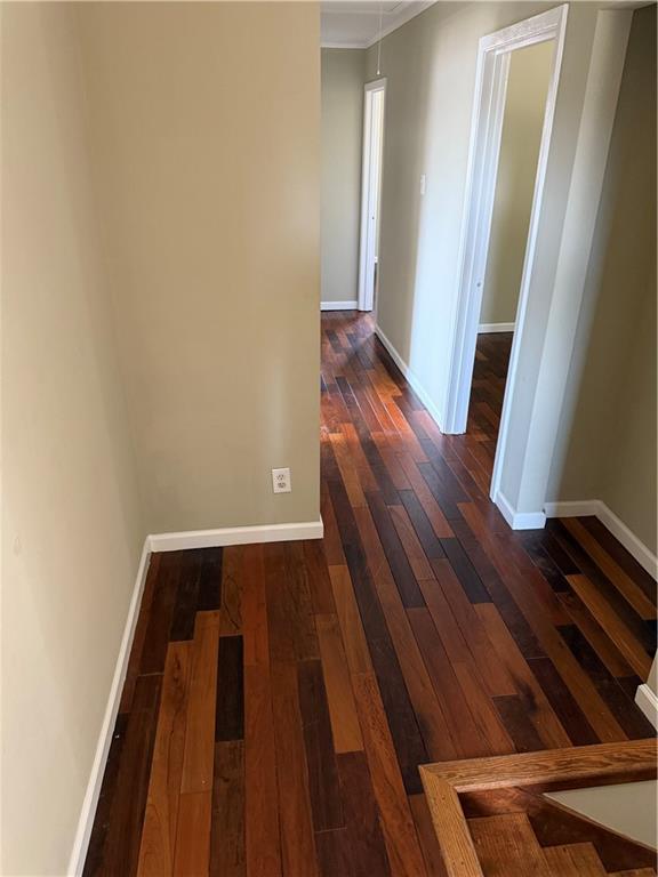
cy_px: 438
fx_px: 608
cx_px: 329
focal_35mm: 24
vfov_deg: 71.6
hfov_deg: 56.8
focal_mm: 6.76
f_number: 1.78
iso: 640
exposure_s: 1/60
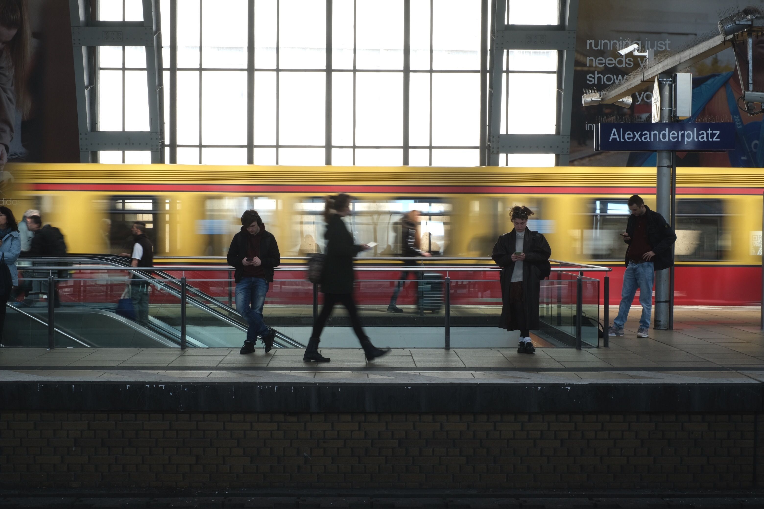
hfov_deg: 37.5
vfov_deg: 25.5
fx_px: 1125
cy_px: 254
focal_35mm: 53
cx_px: 382
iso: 160
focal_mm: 35
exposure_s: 1/14
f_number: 16
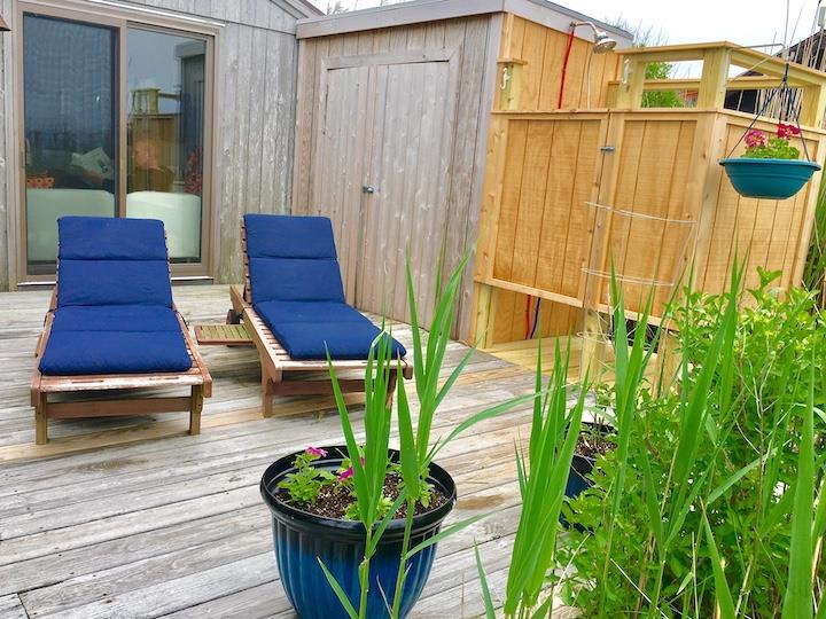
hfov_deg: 61.7
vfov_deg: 48.2
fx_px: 692
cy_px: 310
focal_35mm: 29
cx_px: 413
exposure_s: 1/884
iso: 25
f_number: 2.2
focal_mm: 4.15
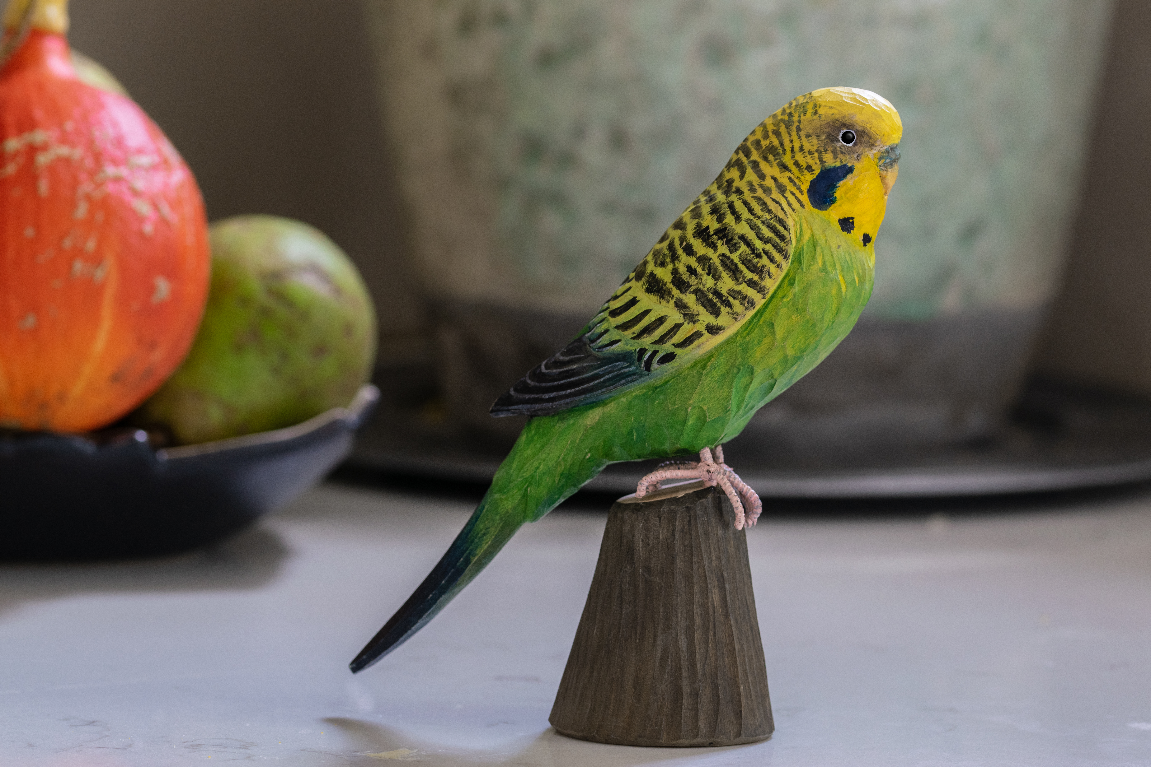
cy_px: 384
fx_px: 5035
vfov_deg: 8.7
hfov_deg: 13.0
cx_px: 576
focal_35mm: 158
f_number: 7.1
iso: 200
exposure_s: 1/4
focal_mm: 105
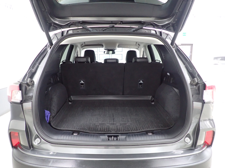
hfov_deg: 69.4
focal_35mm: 25
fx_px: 162
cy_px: 84
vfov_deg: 54.9
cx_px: 112
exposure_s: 1/20
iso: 800
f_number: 2
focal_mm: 4.5
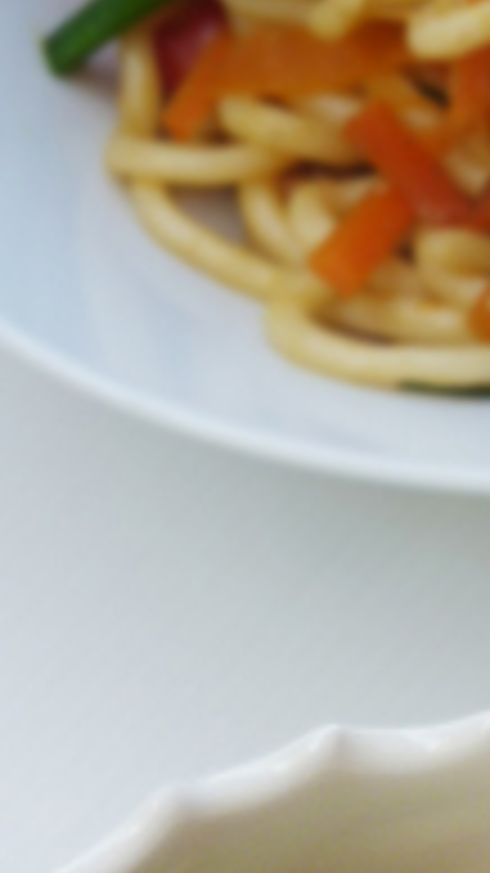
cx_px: 472
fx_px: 4462
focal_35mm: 193
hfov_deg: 6.3
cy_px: 1035
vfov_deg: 11.0
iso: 80
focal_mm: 11
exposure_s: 1/40
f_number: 4.1
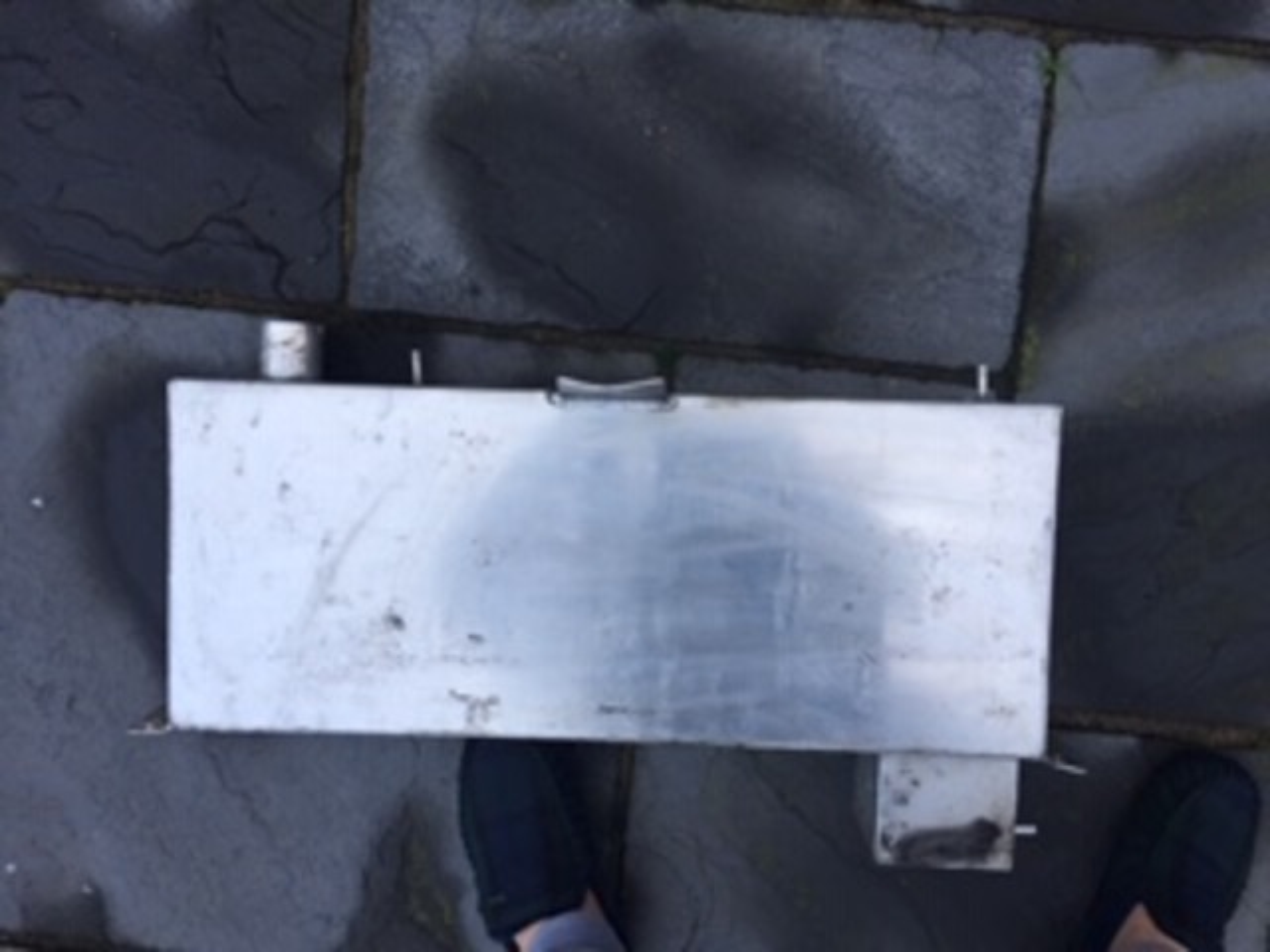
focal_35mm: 29
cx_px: 635
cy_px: 476
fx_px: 1064
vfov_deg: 48.2
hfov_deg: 61.7
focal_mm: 4.15
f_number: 2.2
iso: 32
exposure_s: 1/100
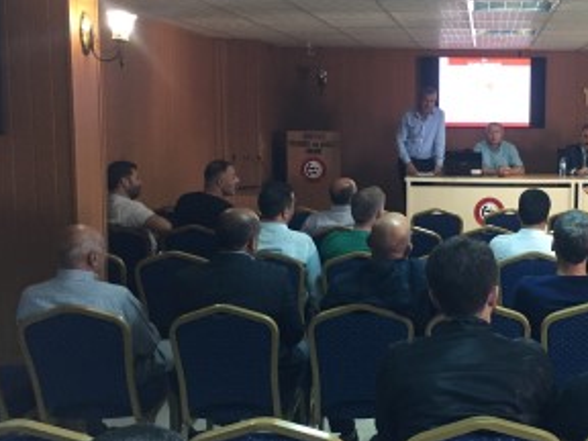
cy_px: 192
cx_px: 460
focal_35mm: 47
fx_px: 798
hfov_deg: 39.1
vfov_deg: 30.8
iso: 200
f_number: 2.2
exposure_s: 1/33
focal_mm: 4.15
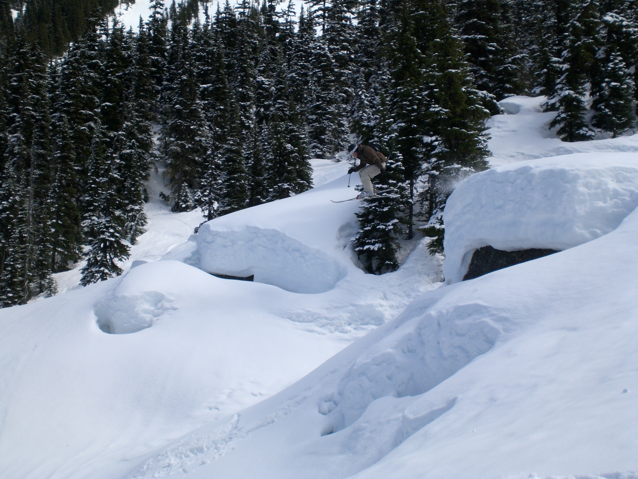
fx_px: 940
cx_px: 319
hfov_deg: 37.5
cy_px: 240
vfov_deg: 28.6
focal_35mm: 51
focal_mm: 8.44
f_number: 5.1
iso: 50
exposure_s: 1/640
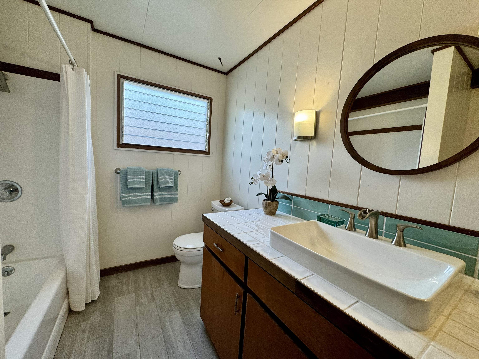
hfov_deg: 102.1
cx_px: 240
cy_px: 180
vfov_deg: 85.7
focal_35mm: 14
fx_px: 194
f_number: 2.2
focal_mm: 2.22
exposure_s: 1/120
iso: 100
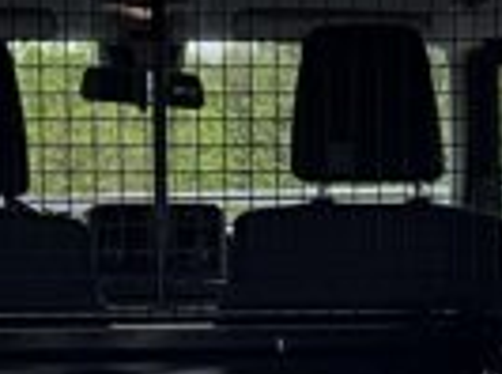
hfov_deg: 11.3
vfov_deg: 8.4
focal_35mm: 175
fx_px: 2531
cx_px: 328
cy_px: 446
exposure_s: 1/842
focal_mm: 3
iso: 25
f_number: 1.8
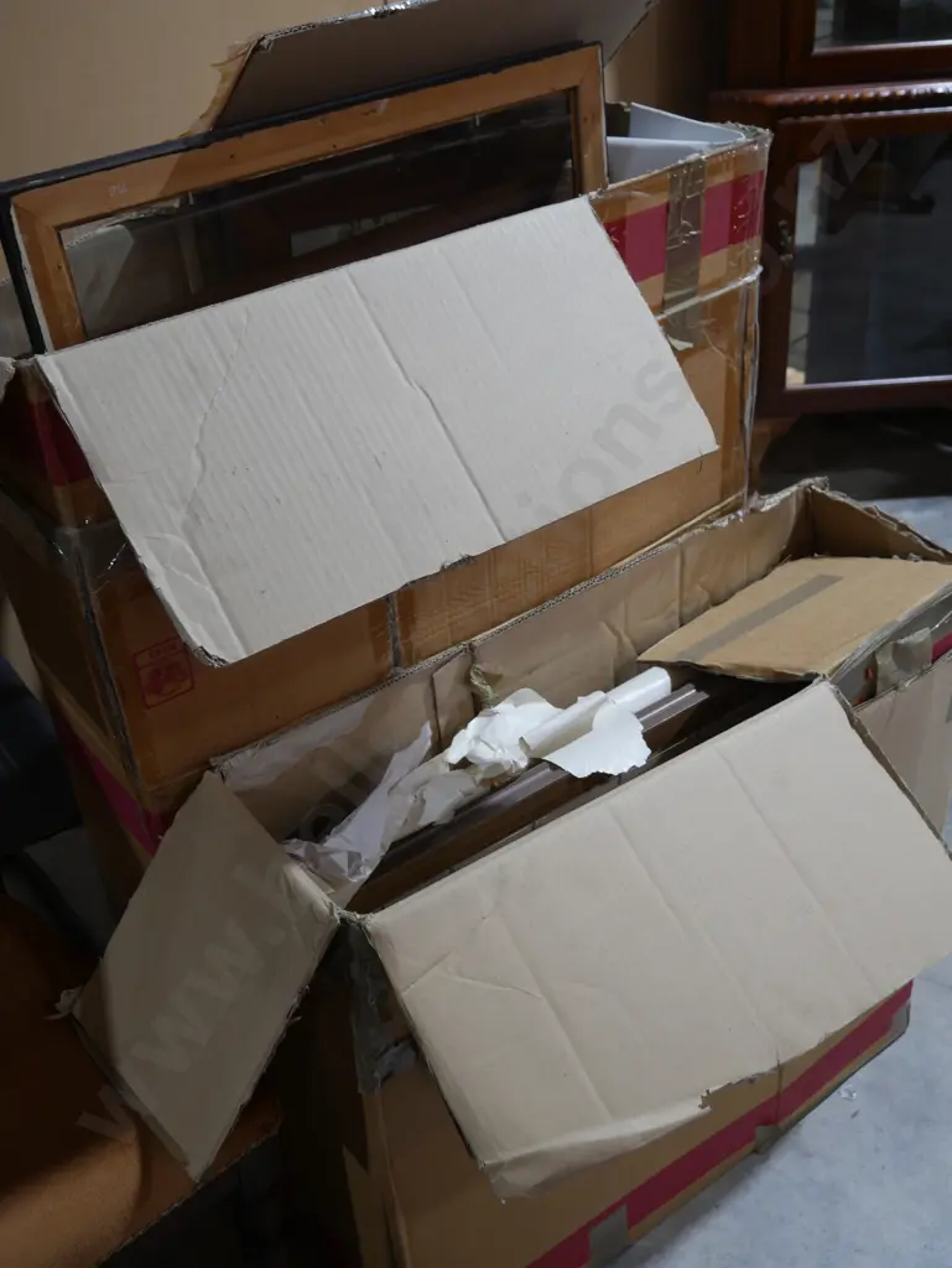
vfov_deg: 49.0
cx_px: 476
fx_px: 1392
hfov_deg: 37.8
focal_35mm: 38
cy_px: 634
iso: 250
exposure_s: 1/60
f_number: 4.1
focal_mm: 19
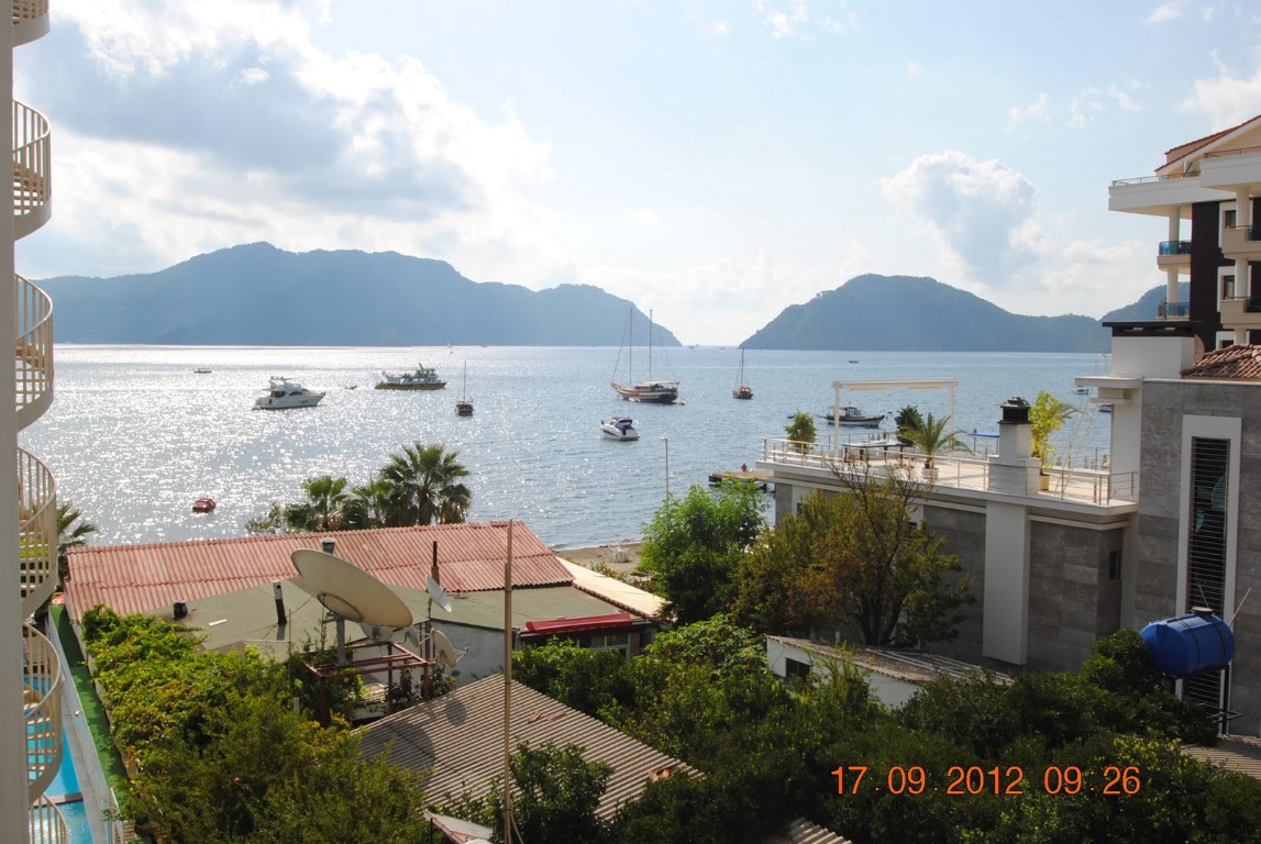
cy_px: 422
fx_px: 1157
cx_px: 630
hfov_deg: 57.2
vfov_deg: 40.1
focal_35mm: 33
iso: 100
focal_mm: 22
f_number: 11
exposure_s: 1/200
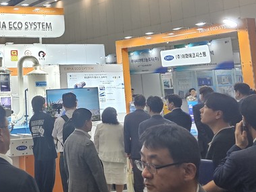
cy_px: 18
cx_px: 1
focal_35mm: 58
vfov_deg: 24.5
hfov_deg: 30.8
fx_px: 429
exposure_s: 1/120
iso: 400
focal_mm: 5.4
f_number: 1.8
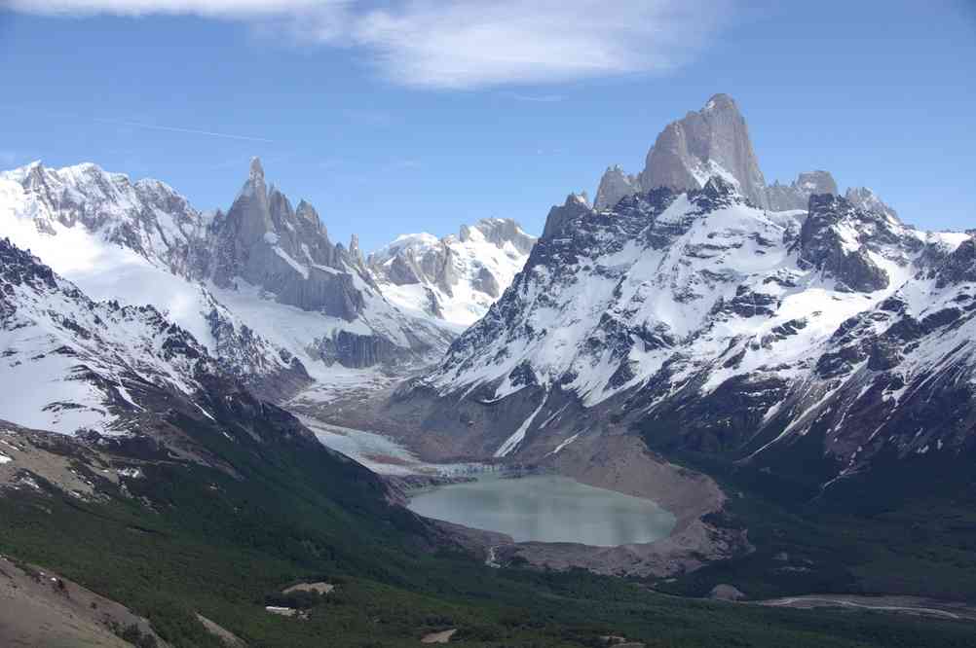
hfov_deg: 45.5
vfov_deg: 31.1
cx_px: 488
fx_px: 1165
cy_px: 324
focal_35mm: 43
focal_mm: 29.4
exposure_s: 1/350
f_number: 8
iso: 100
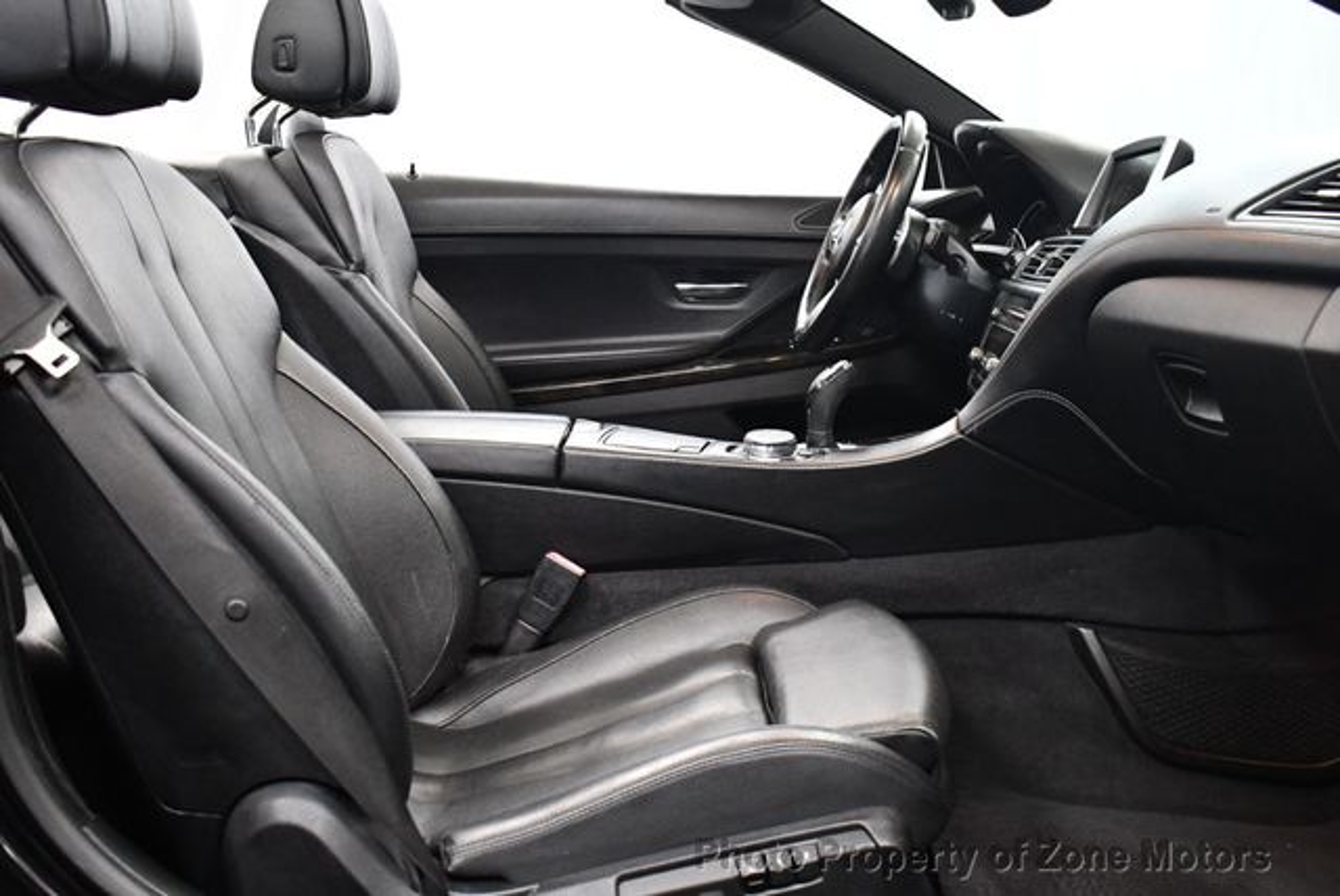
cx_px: 670
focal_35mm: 36
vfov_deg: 36.9
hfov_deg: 53.1
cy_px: 448
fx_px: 1341
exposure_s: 1/100
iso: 3200
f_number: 3.5
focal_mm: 18
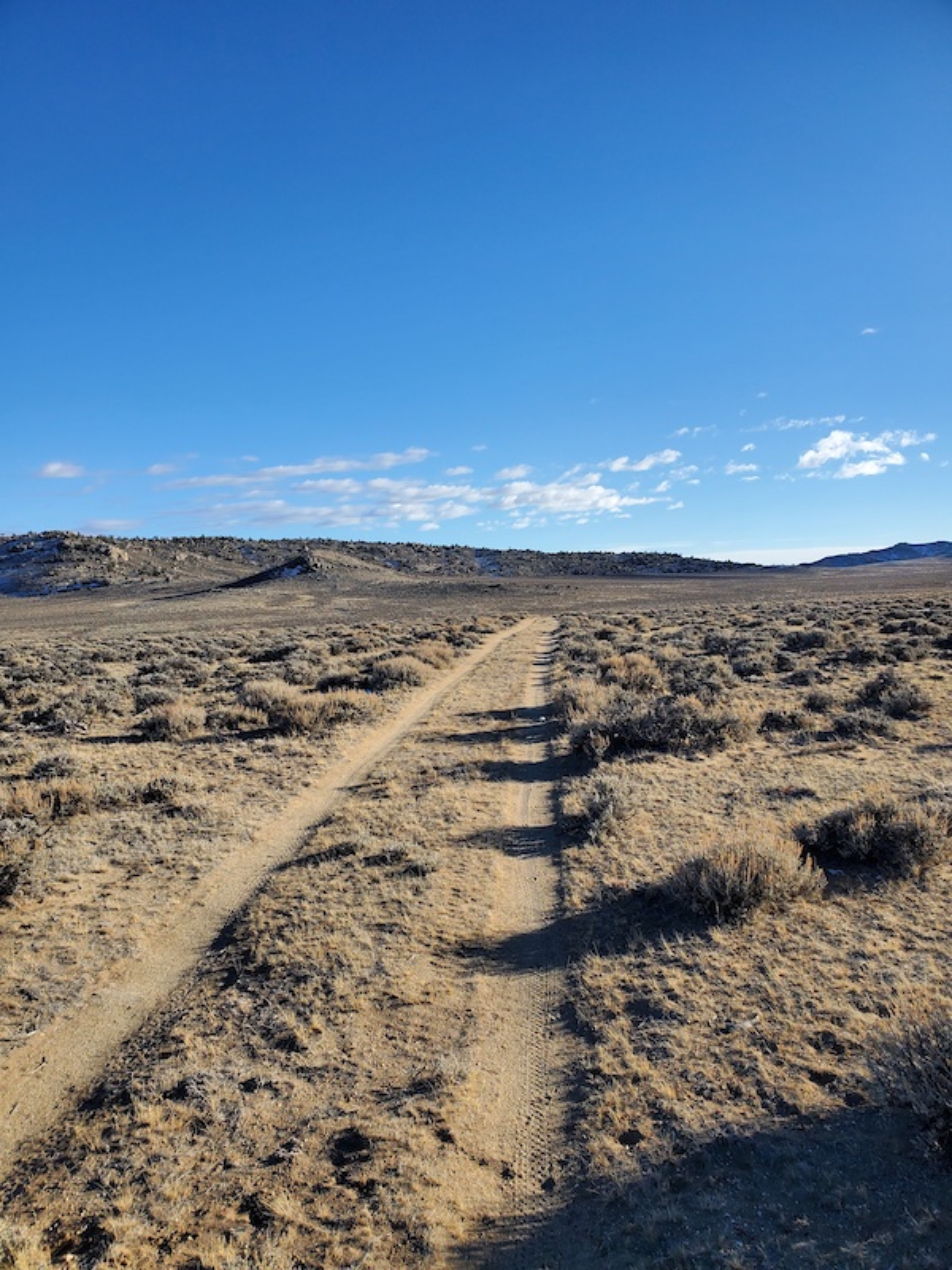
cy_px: 635
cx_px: 476
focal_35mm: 26
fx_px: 953
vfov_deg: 67.3
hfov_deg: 53.1
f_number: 2.4
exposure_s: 1/1286
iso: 50
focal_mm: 4.3
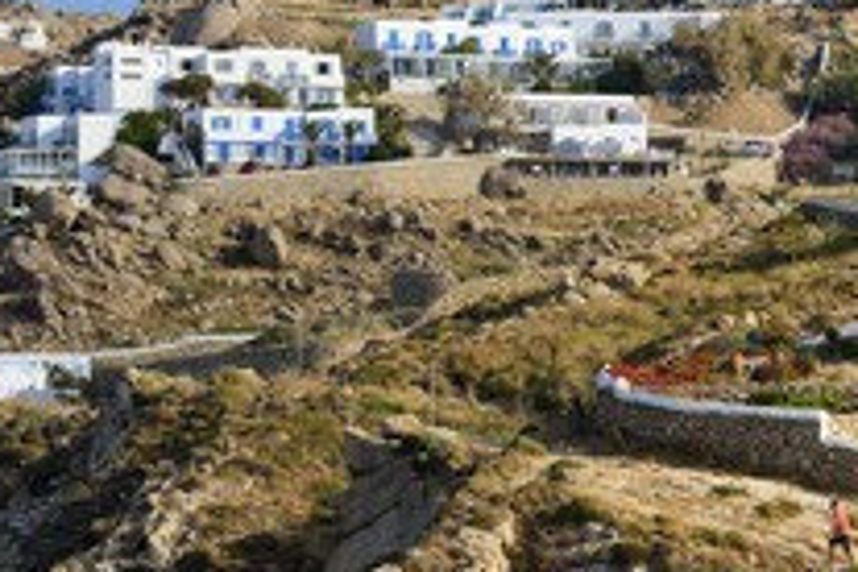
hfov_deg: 9.9
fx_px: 4933
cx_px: 750
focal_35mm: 207
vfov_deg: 6.6
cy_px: 439
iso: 200
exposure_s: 1/250
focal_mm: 102
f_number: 9
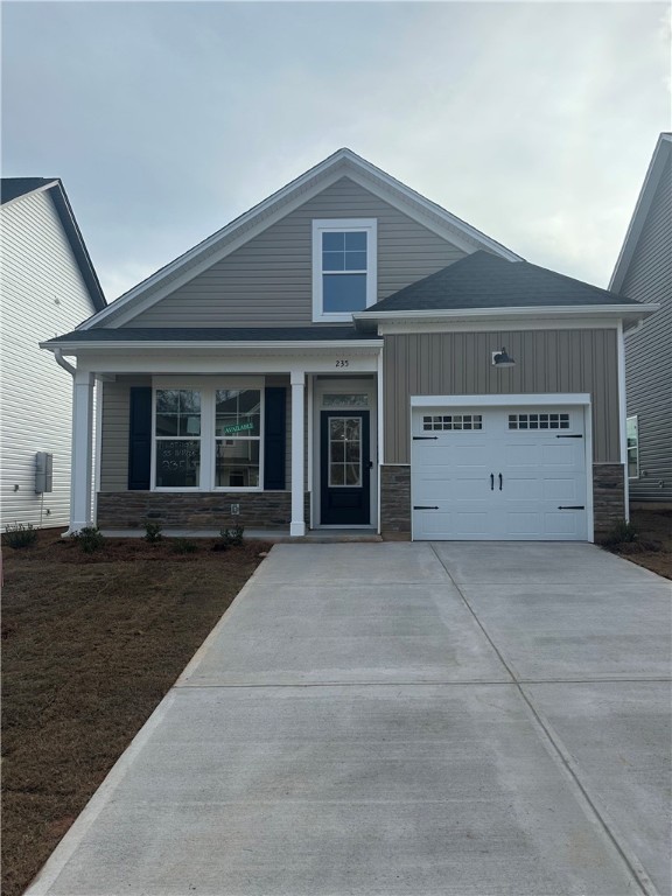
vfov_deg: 71.6
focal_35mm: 24
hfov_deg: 56.8
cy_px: 448
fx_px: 621
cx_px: 336
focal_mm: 6.86
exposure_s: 1/3717
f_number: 1.78
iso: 80
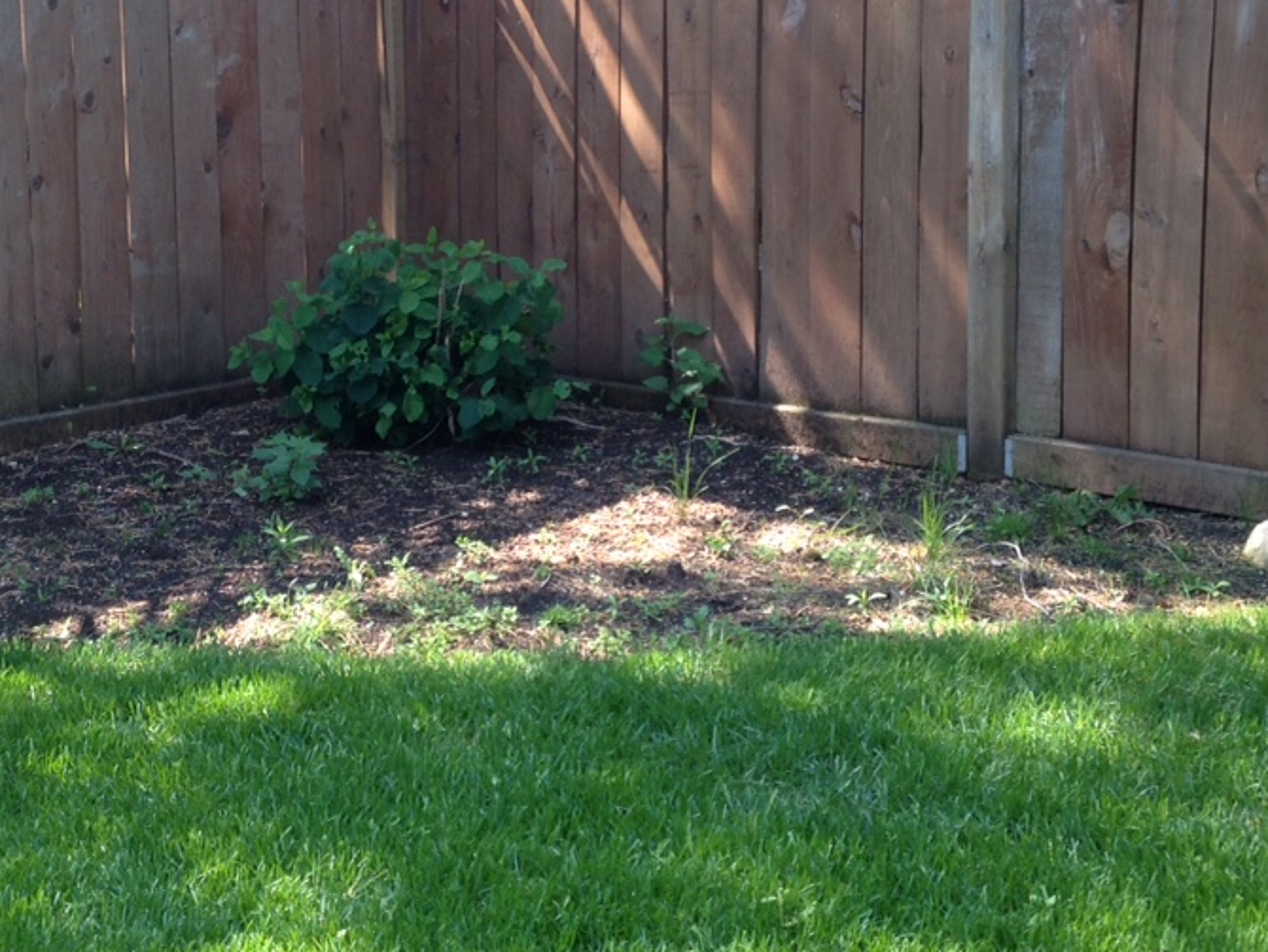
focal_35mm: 63
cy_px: 433
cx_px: 441
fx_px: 2309
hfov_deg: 30.5
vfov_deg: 23.3
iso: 50
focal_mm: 4.12
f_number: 2.4
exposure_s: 1/164
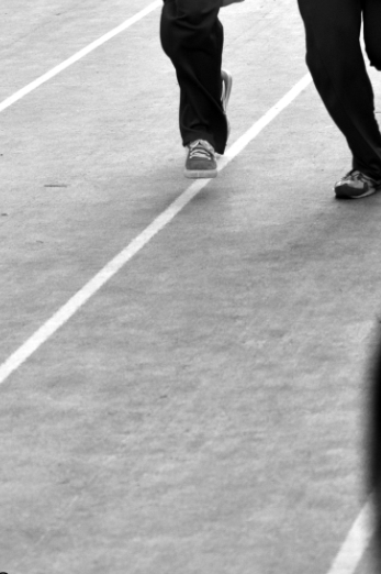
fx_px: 3277
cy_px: 60
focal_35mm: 206
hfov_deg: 6.7
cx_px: 105
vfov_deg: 10.0
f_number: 4.5
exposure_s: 1/1000
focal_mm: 70
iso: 250
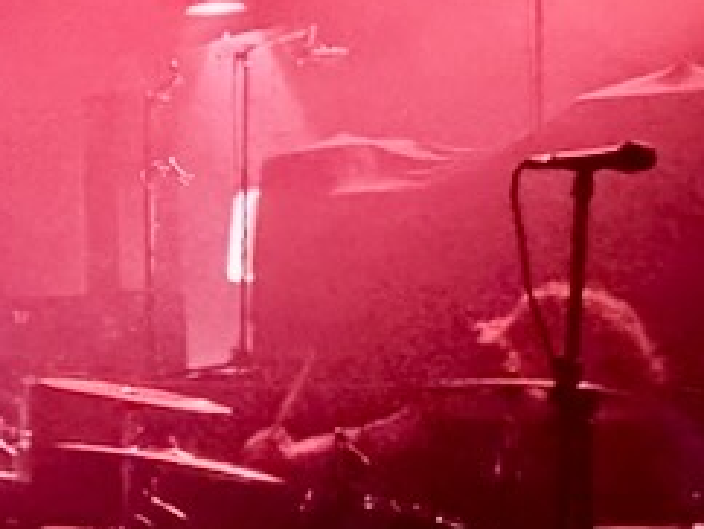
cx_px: -1152
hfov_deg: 13.5
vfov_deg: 19.9
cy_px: 262
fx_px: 1506
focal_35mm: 74
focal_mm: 2.22
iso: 1250
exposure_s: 1/40
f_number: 2.2
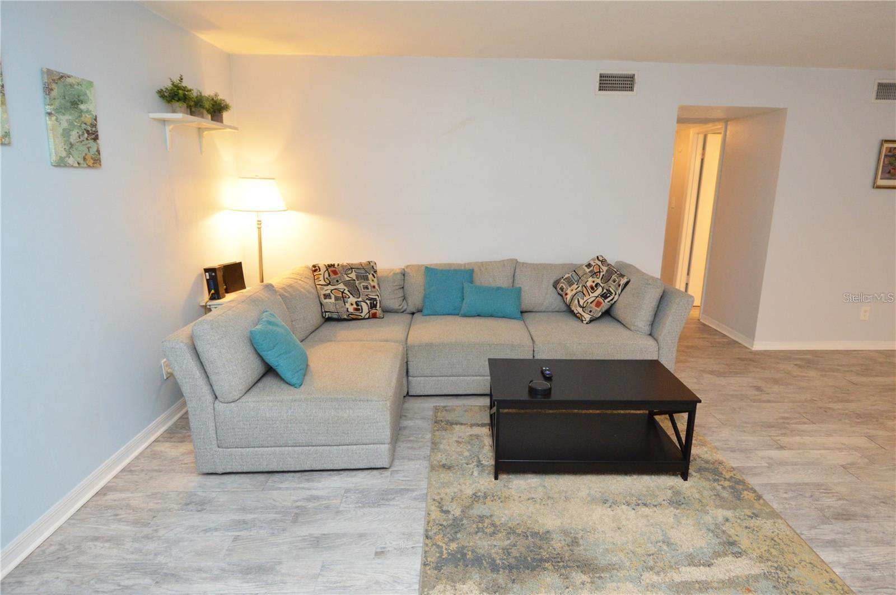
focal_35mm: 18
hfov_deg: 90.1
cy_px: 298
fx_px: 447
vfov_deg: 67.3
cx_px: 448
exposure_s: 1/60
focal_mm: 12
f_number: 4
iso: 1000
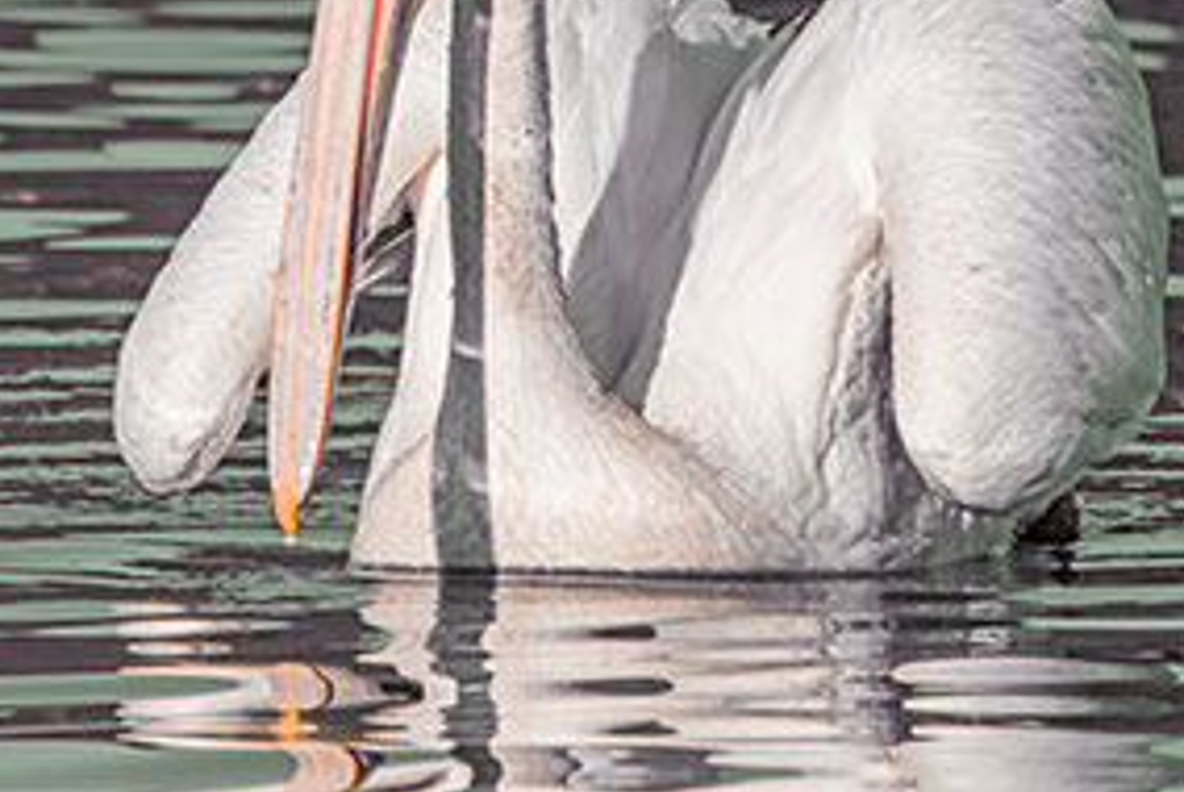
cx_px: 258
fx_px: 49185
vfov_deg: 0.9
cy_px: 227
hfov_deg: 1.4
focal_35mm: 1494
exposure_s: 1/2500
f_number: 12
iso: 800
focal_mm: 850
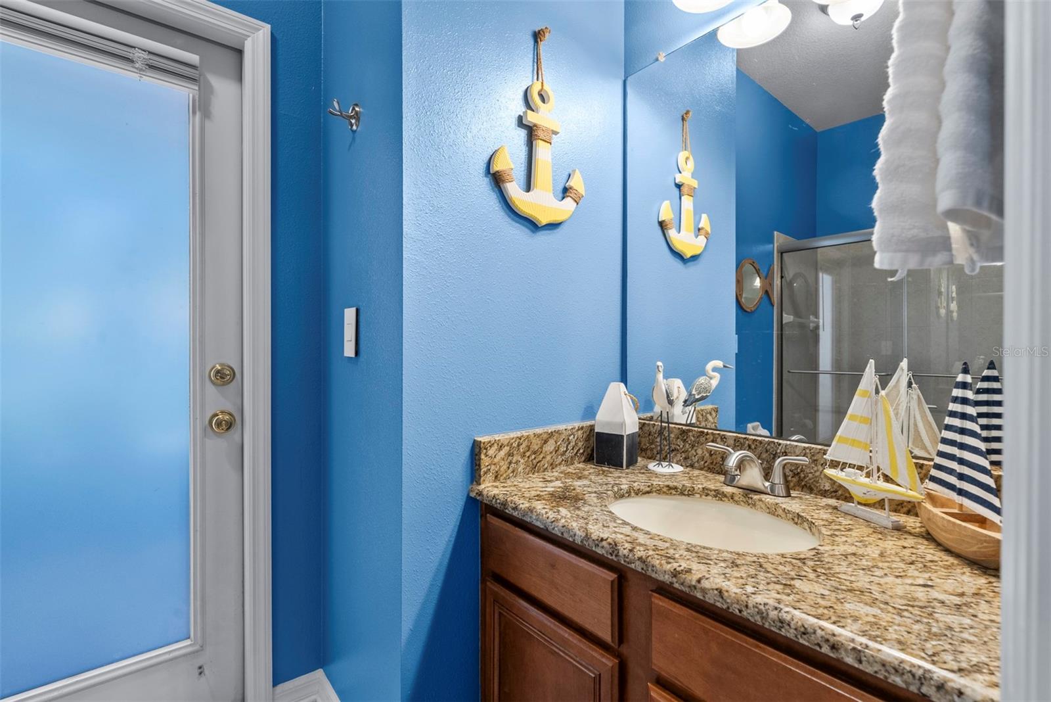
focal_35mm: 16
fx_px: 467
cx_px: 526
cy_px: 351
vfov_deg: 73.8
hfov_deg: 96.7
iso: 320
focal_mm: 16
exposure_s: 1
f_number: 9
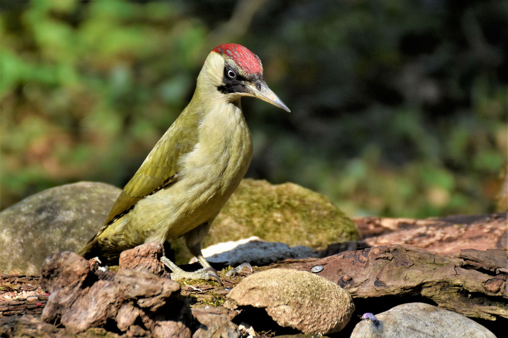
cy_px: 169
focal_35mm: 375
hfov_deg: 5.5
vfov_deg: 3.7
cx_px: 254
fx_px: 5291
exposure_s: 1/1000
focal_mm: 250
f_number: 5.6
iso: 500
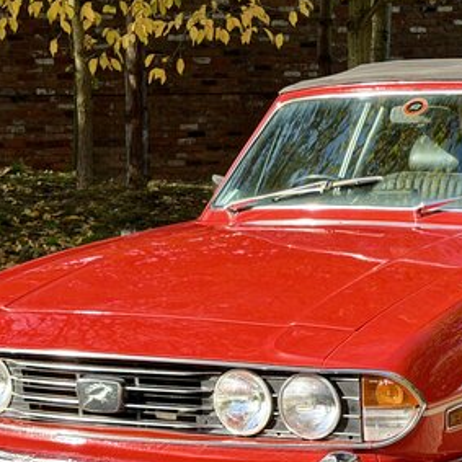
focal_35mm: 120
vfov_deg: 14.4
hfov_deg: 14.4
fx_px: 1812
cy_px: 392
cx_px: 379
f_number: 1.78
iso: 80
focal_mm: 6.76
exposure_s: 1/1575
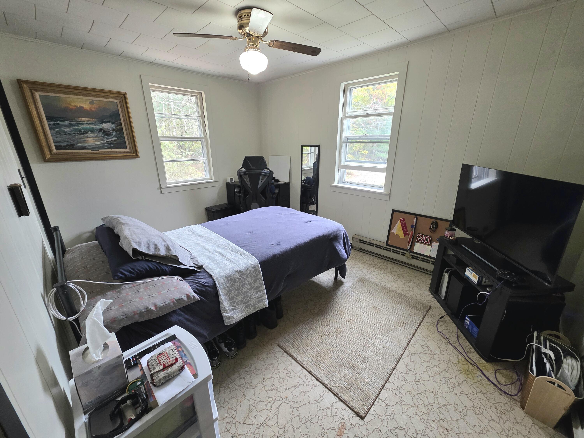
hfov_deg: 106.2
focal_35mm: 13
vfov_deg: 89.9
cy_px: 219
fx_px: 219
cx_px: 292
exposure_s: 1/60.2
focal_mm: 2.2
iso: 250
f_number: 1.9
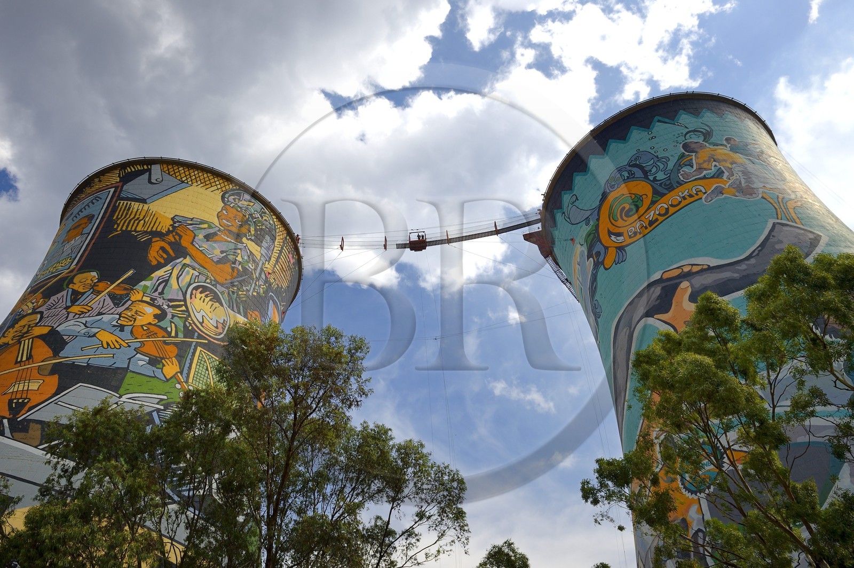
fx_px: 569
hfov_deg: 73.8
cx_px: 427
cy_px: 284
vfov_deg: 53.1
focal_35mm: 24
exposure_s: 1/640
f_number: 10
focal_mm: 24
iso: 200
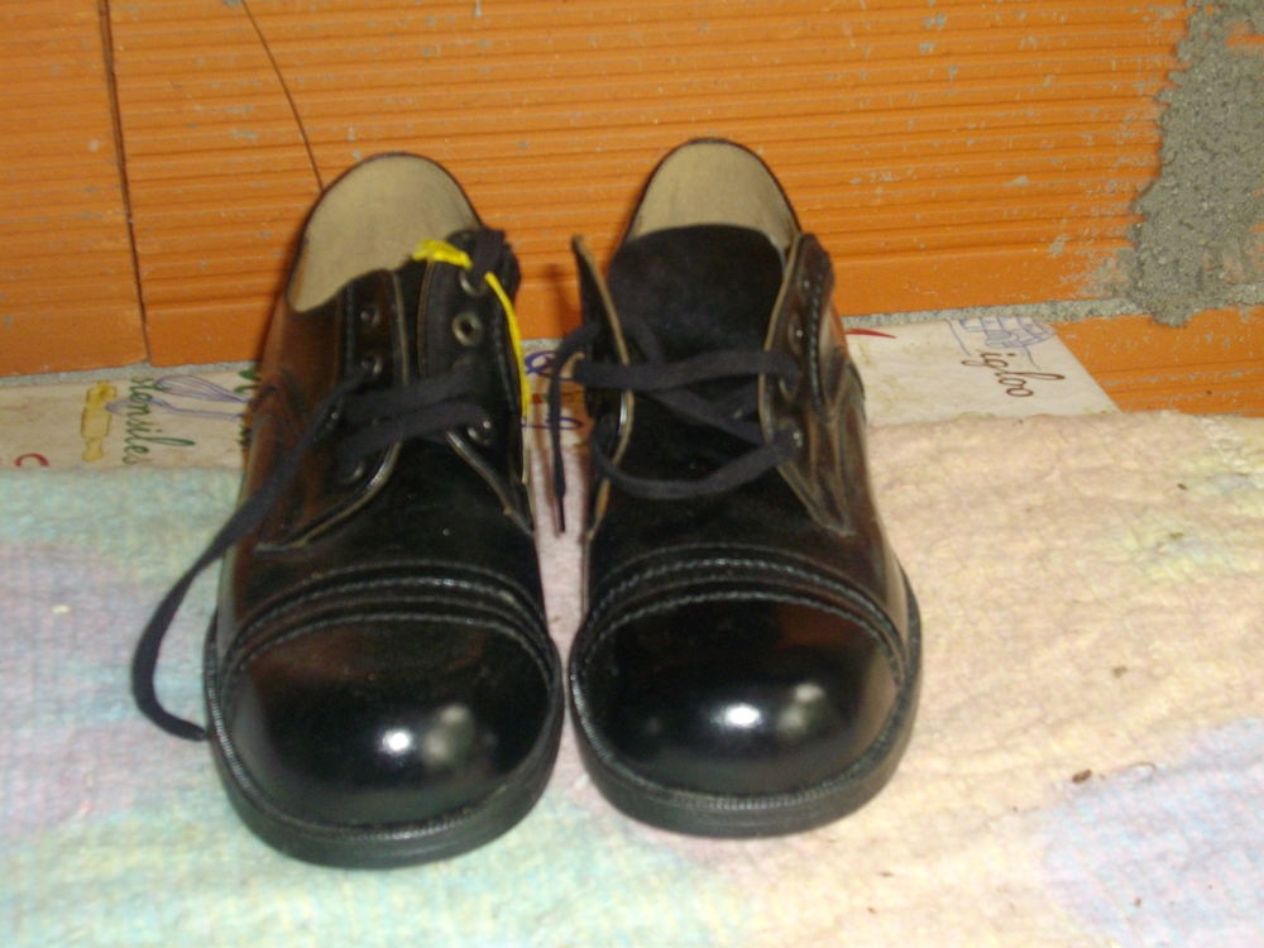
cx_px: 632
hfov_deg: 29.8
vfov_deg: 22.6
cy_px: 474
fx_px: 2373
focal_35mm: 65
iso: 200
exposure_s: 1/80
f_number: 3.8
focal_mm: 10.7
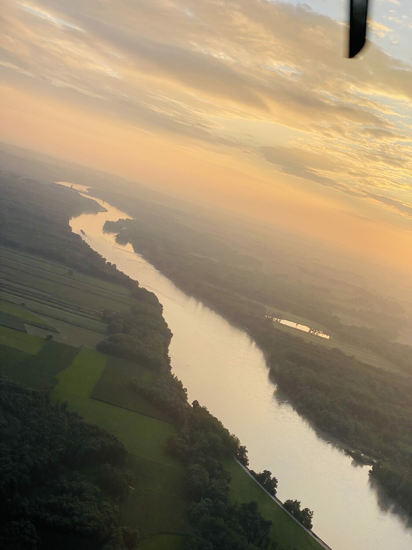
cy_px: 275
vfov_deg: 36.8
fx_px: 825
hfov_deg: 28.0
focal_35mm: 52
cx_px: 206
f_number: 2
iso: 20
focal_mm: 6
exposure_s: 1/539
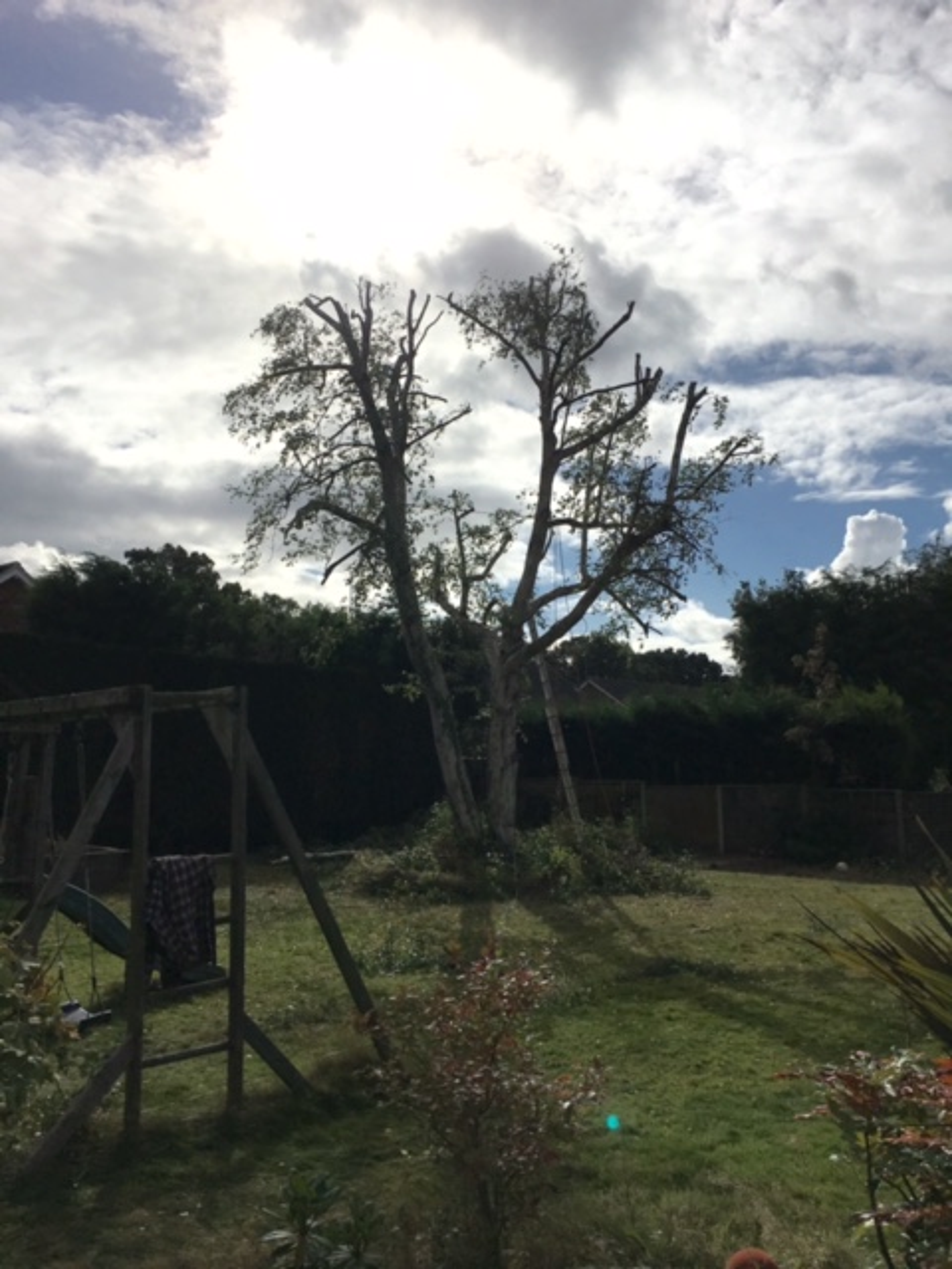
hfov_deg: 48.2
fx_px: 1063
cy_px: 634
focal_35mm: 29
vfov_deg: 61.7
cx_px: 476
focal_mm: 4.15
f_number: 2.2
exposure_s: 1/12821
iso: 25
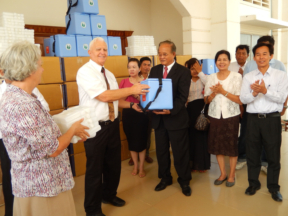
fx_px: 266
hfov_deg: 56.8
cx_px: 144
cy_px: 108
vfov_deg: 44.2
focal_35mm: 32
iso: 125
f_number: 3.8
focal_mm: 5.7
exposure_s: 1/125
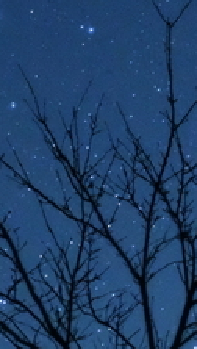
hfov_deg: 8.0
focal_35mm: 149
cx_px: 288
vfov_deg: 13.8
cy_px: -117
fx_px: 1379
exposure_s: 25
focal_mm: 20.5
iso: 6400
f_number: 5.6
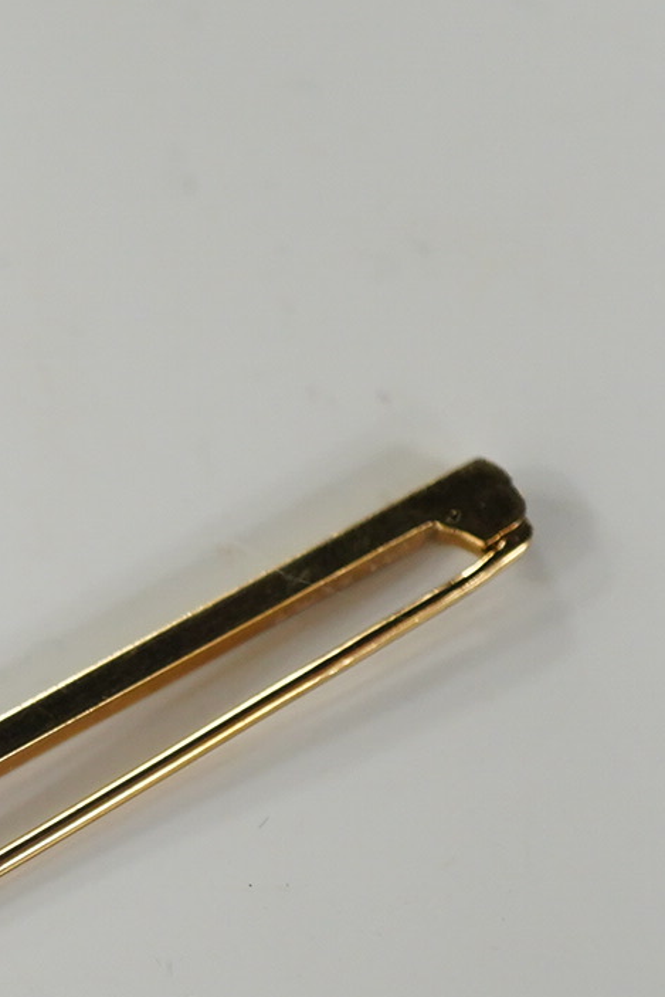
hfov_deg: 10.8
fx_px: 3489
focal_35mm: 126
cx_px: 10
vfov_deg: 16.2
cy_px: 689
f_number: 3.5
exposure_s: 1/125
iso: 1250
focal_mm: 30
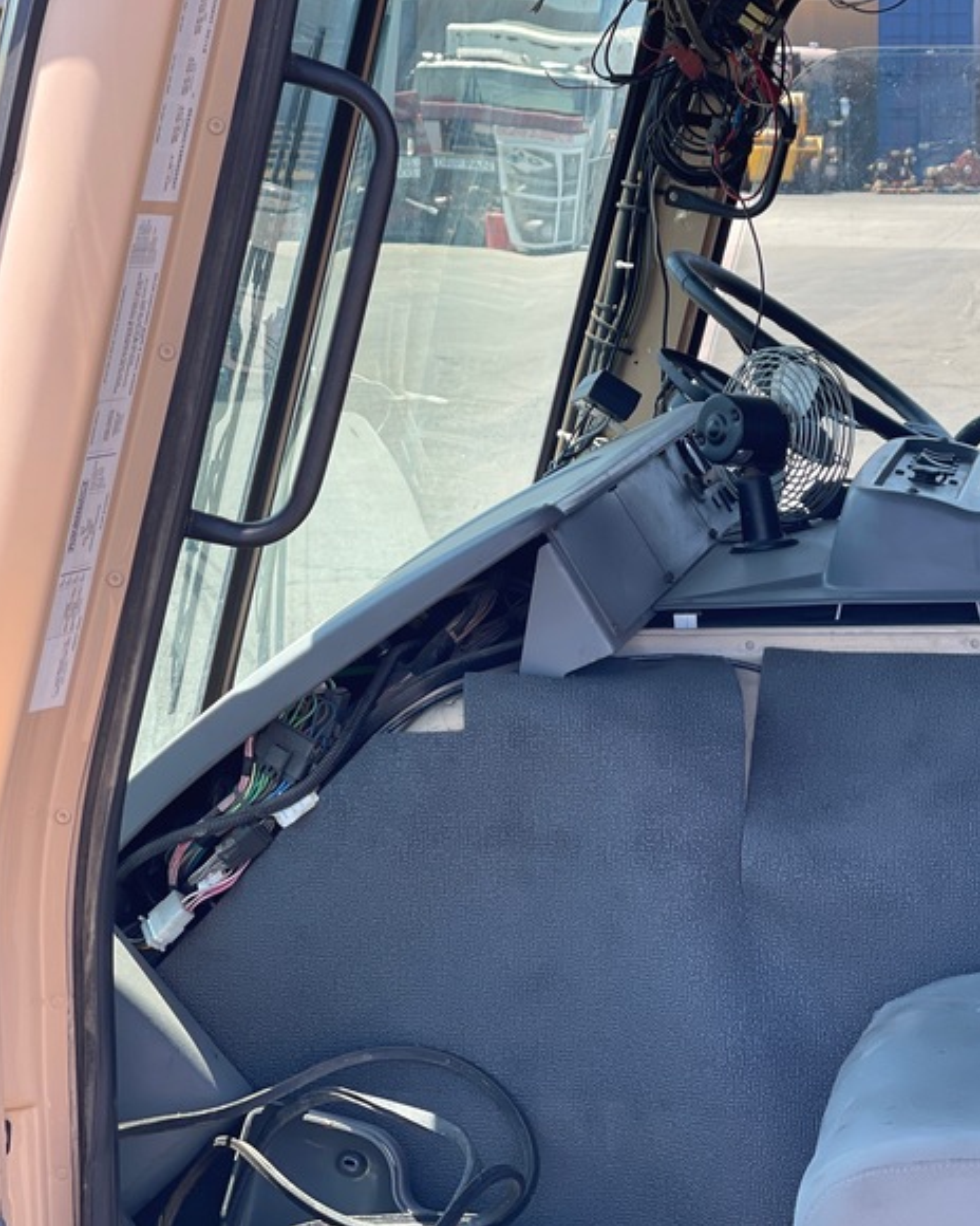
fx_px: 3045
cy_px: 616
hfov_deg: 18.1
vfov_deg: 22.7
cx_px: 773
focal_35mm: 84
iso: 20
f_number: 2.2
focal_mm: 7.5
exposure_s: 1/145
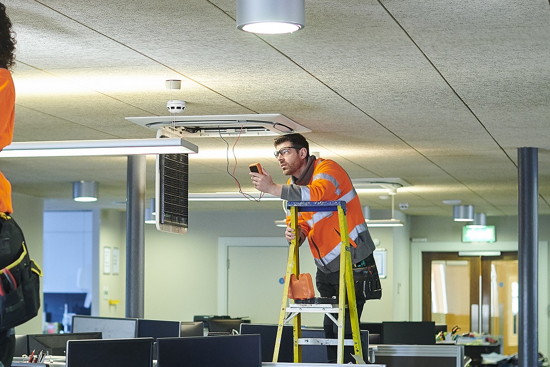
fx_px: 1528
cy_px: 243
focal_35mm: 100
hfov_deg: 20.2
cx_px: 108
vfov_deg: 13.7
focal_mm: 50
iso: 800
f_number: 2.8
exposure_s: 1/100
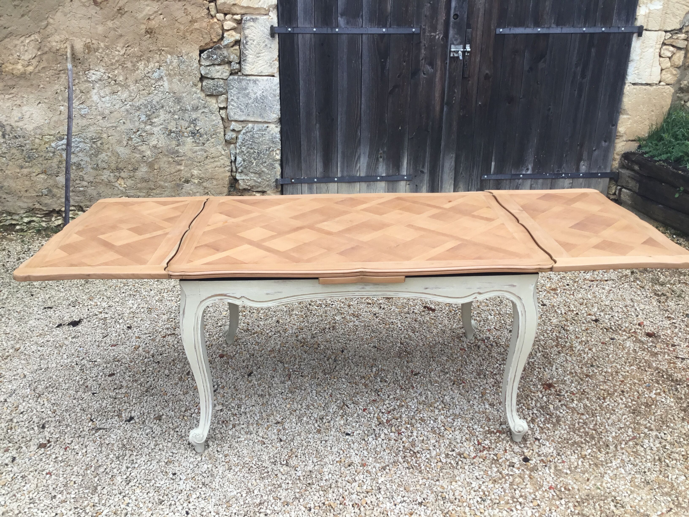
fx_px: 617
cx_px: 344
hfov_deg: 58.4
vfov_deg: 45.4
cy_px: 258
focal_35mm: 31
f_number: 2.4
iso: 25
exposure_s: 1/103
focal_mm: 3.3
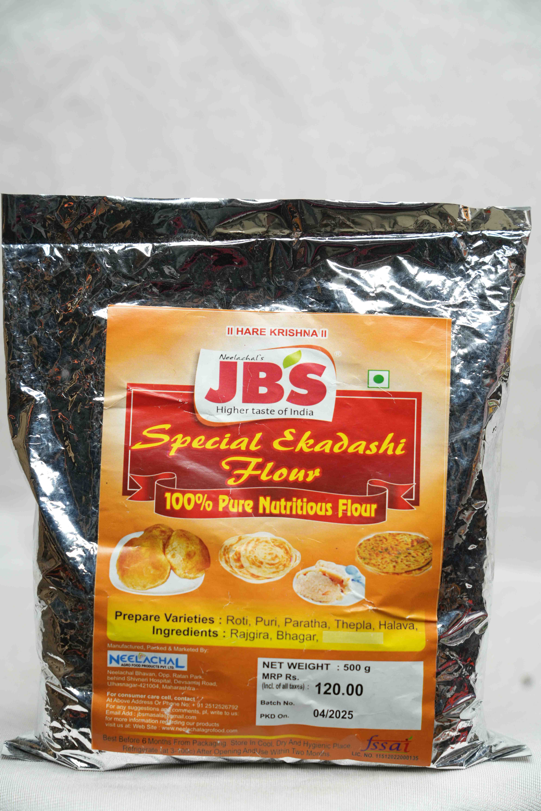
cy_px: 406
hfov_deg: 16.7
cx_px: 270
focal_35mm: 82
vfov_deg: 24.8
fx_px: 1848
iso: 250
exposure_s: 1/60
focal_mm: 82
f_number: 5.6
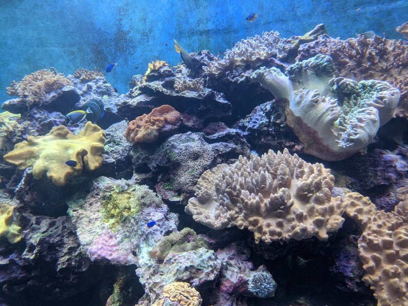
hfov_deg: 65.3
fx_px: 318
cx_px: 204
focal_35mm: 27
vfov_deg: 51.4
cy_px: 153
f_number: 1.73
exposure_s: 1/121
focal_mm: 4.38
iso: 49
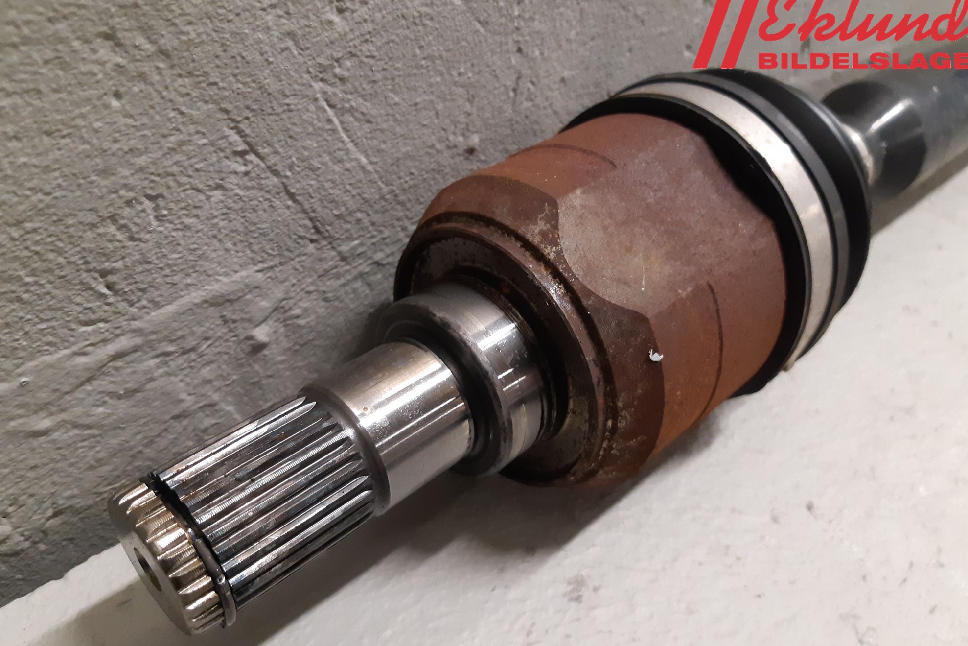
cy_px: 362
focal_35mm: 28
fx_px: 753
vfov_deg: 46.3
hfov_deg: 65.5
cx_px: 492
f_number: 1.7
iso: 250
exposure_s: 1/50
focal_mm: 3.93
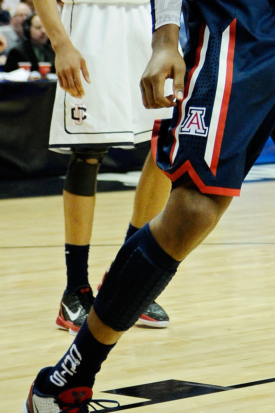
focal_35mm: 115
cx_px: 253
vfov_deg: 17.6
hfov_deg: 11.8
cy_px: 62
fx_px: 1319
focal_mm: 56
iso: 4000
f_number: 2.8
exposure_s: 1/800
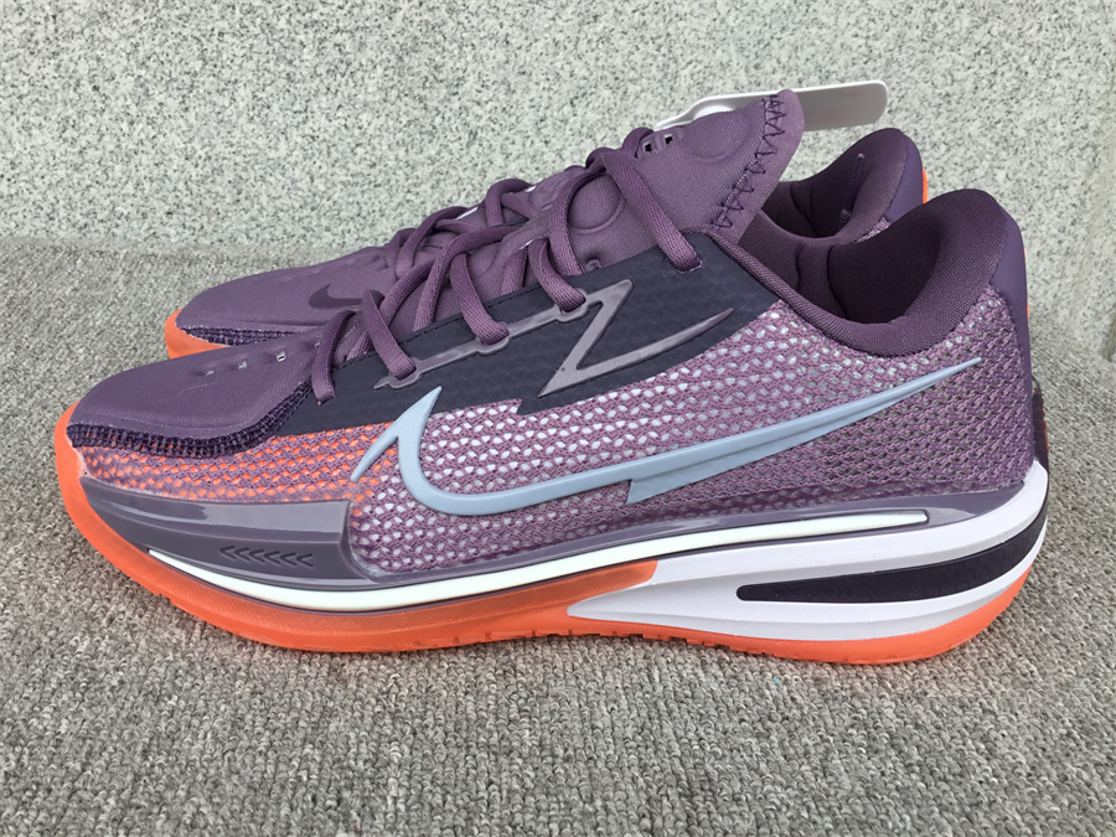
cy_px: 418
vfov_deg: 45.4
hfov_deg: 58.4
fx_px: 999
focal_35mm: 31
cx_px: 558
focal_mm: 3.3
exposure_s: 1/158
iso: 25
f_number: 2.4
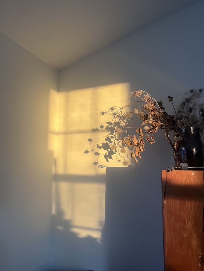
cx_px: 102
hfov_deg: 53.1
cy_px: 136
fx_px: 204
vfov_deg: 67.3
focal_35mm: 26
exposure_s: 1/60
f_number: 1.6
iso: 250
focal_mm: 5.1
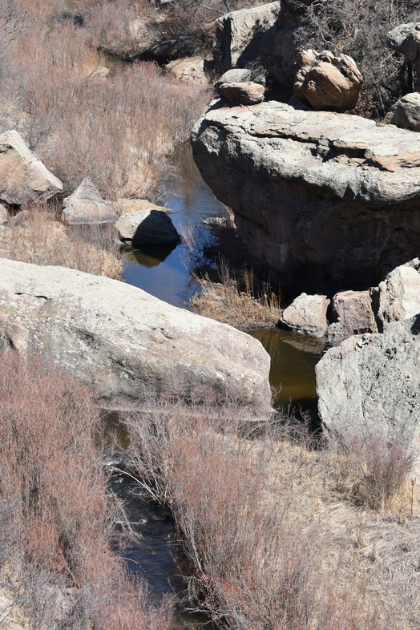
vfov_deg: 17.8
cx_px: 236
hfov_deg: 12.0
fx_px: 1995
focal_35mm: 114
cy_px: 127
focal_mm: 70
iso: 100
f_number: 8
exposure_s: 1/250
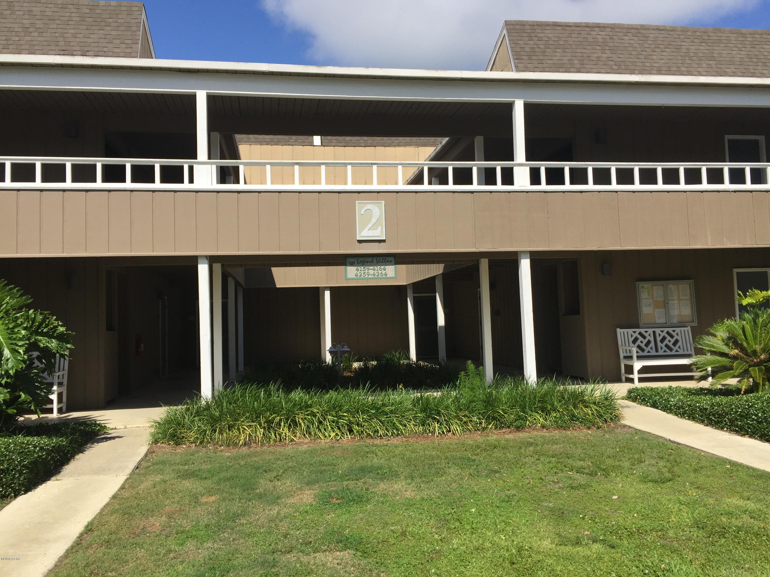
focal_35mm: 29
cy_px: 288
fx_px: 645
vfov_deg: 48.2
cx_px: 385
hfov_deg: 61.7
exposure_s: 1/2475
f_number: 2.2
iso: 32
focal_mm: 4.15
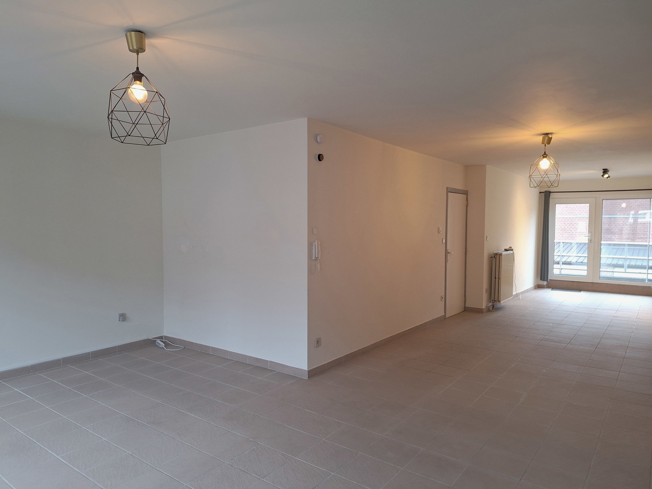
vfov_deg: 58.9
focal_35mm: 23
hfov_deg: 73.9
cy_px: 244
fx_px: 433
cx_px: 326
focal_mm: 5.54
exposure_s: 1/33
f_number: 1.8
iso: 200
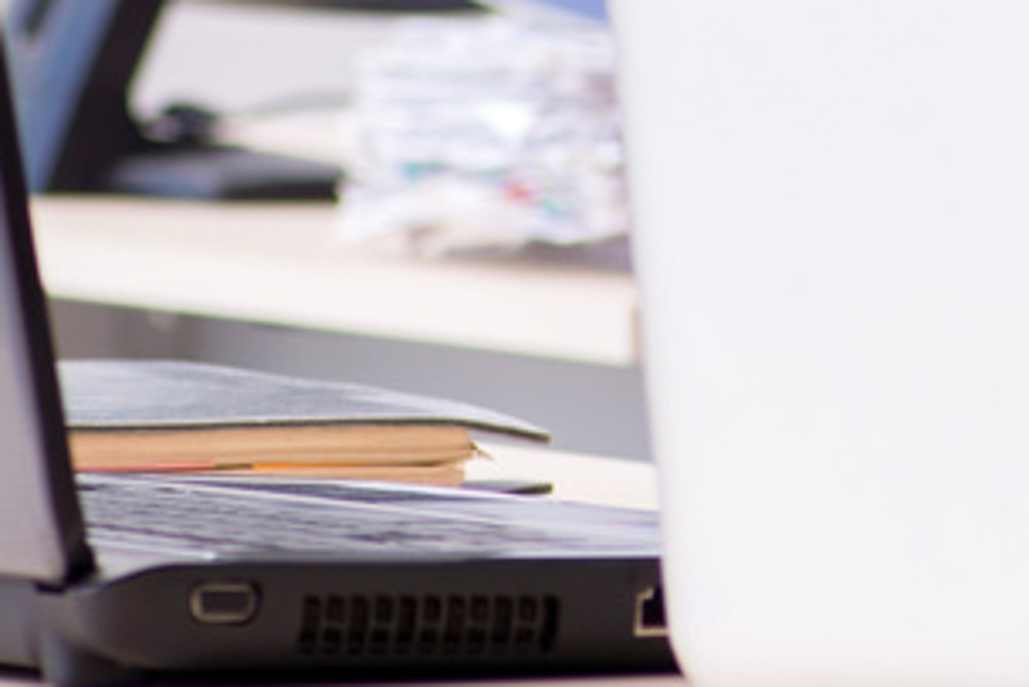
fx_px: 16671
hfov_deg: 3.5
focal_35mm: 583
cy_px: -701
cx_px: 1413
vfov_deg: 2.4
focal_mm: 105
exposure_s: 1/100
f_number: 5
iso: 125
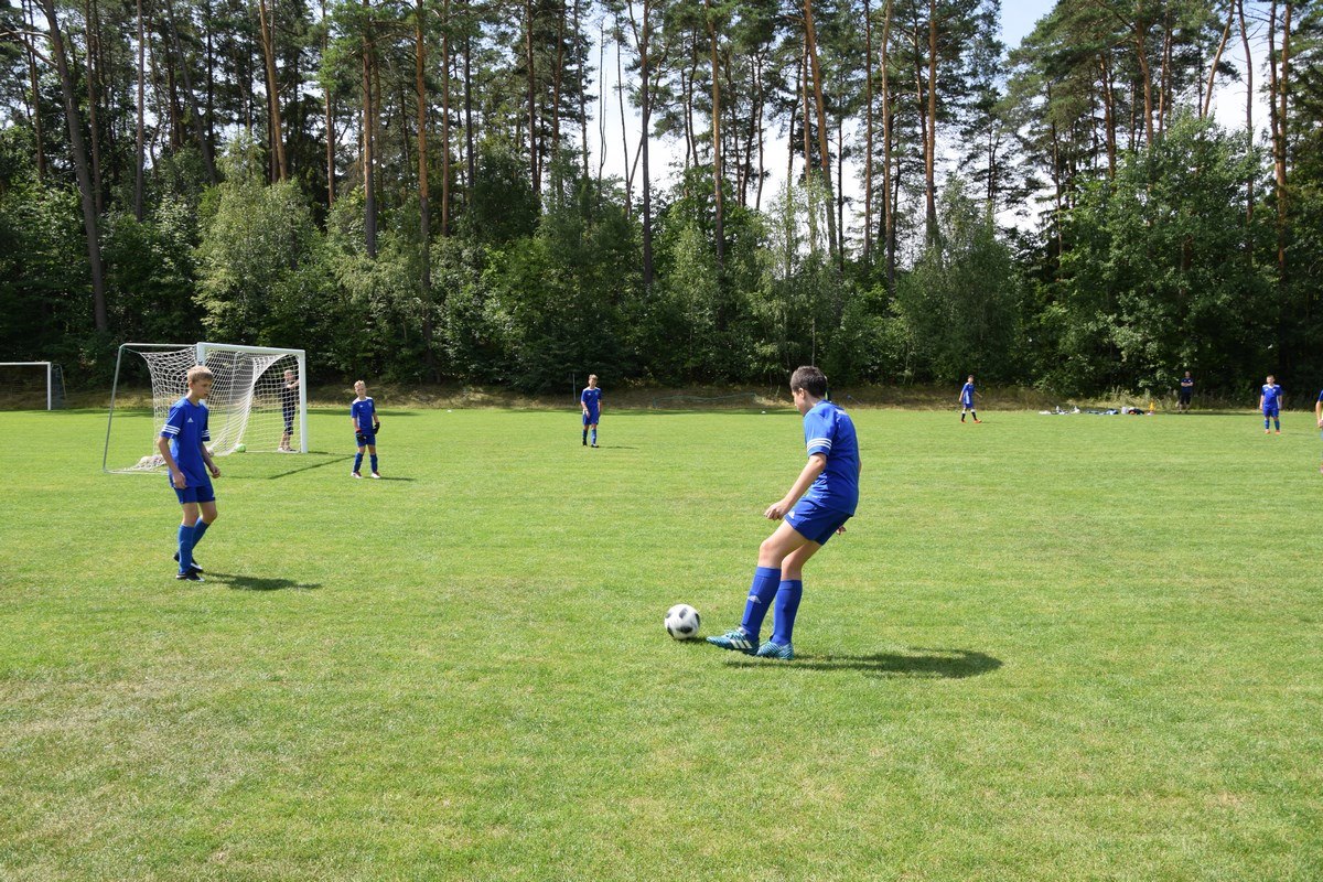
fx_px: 992
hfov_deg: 67.4
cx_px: 662
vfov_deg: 47.9
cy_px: 441
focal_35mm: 27
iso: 200
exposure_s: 1/250
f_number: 8
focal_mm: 18
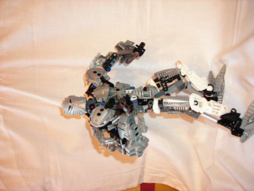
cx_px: 127
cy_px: 96
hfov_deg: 49.0
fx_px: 279
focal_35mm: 38
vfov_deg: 37.7
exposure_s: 1/1.5
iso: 200
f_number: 3.2
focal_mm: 6.3
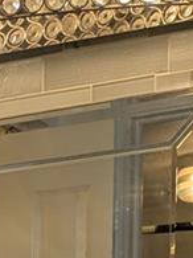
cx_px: -116
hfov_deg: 9.3
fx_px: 1146
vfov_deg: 10.7
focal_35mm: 154
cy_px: 640
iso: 45
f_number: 1.89
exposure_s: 1/150
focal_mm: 5.43
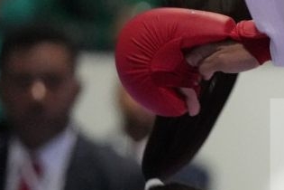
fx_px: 6768
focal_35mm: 858
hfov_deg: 2.4
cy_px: 181
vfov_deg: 1.6
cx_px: 660
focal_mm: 150
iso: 10000
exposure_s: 1/800
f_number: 2.8
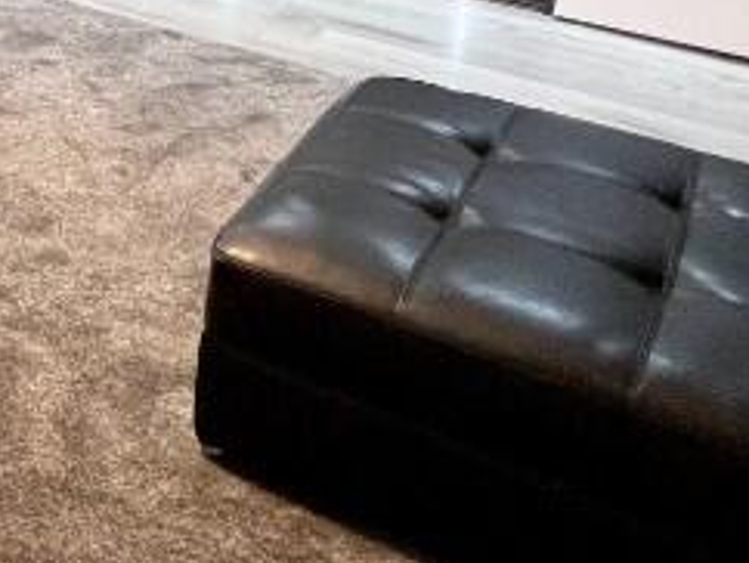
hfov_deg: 24.0
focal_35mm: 55
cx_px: -477
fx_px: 1191
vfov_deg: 22.4
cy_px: -257
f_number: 1.8
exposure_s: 1/50
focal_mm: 1.57
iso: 160
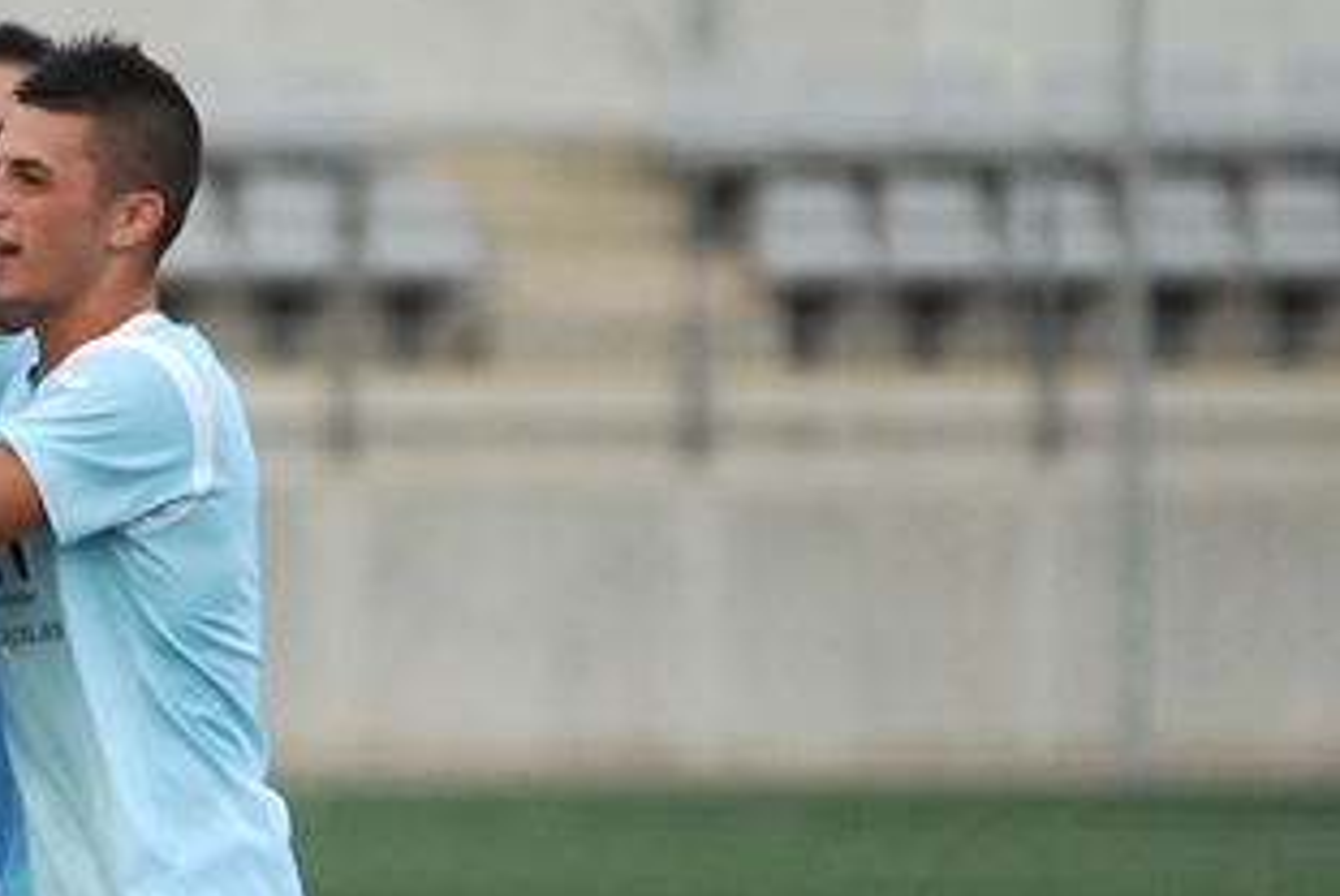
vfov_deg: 1.9
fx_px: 26936
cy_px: 918
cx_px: -267
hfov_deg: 2.8
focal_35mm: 723
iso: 800
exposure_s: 1/500
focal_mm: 200
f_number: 3.5
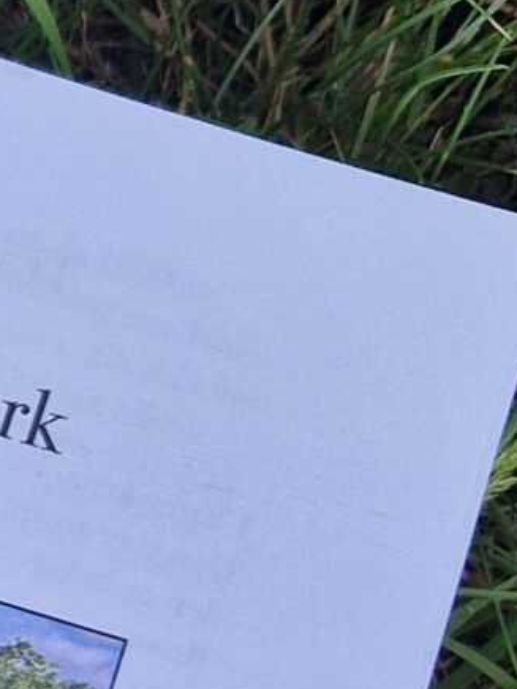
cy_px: 623
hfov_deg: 9.4
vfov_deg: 14.5
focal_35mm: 135
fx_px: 2688
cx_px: -840
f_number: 1.8
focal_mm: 5.54
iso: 50
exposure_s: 1/872
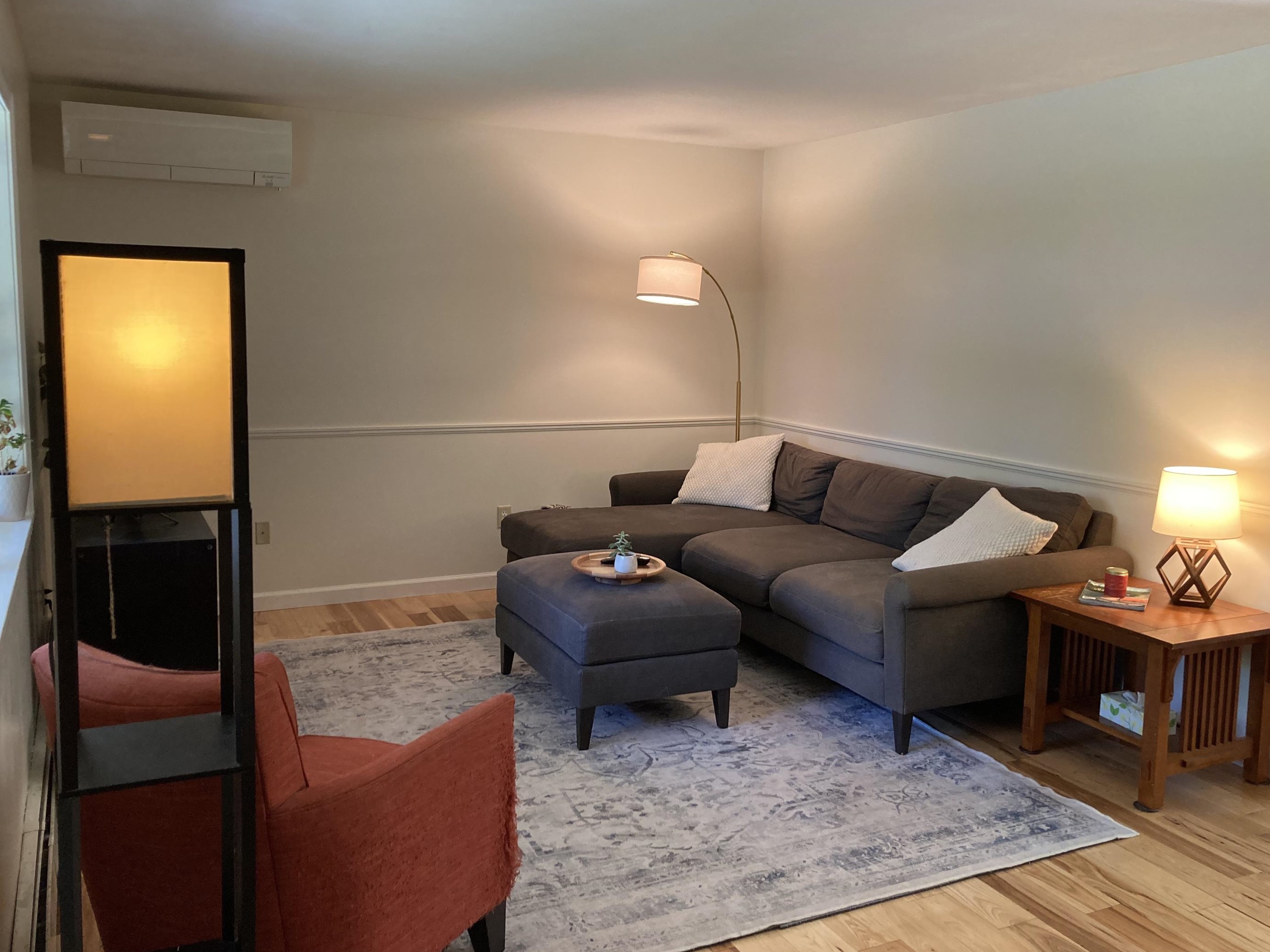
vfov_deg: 45.4
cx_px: 667
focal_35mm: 31
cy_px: 467
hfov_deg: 58.3
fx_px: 1137
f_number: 1.8
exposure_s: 1/60
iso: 160
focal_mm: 3.99
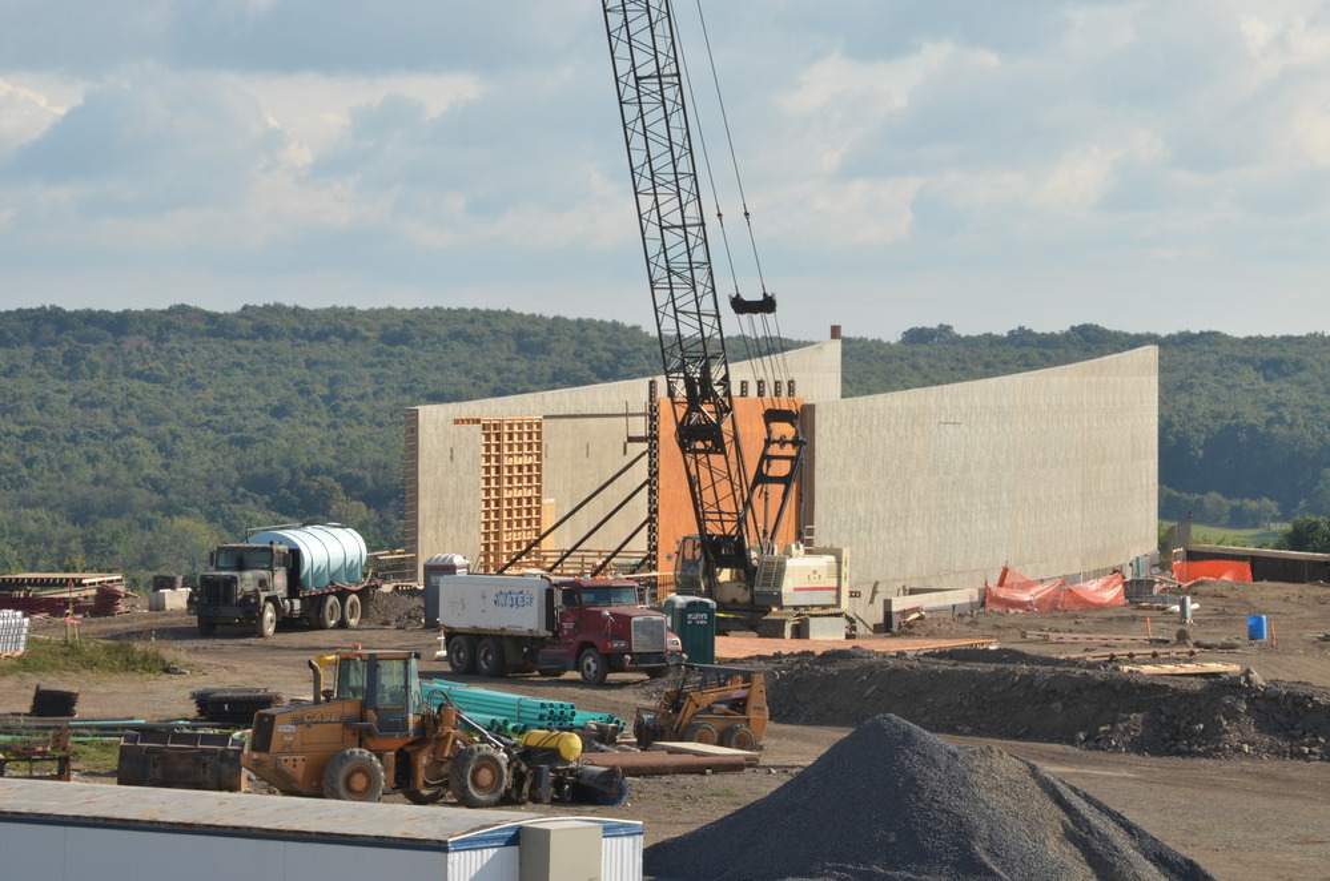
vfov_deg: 7.9
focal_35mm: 174
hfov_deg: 11.8
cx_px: 665
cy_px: 440
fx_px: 6416
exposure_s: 1/200
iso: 320
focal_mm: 116
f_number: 18
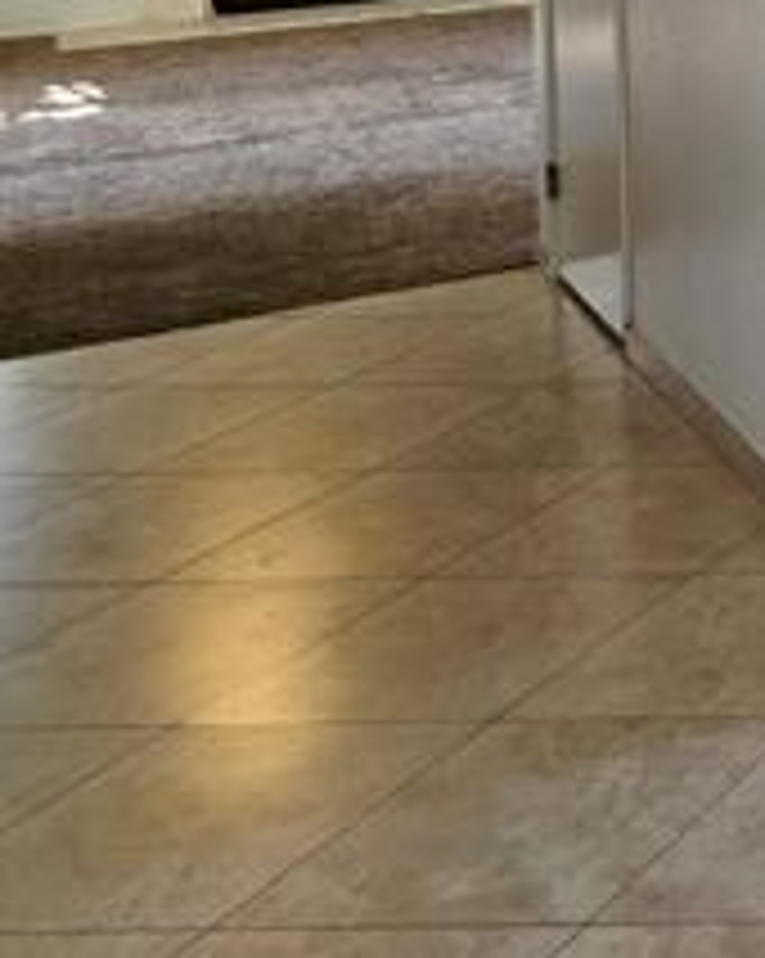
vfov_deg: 27.1
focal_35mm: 61
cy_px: -216
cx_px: 1944
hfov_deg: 14.1
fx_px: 1729
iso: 100
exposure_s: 1/120
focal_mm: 2.2
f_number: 1.9
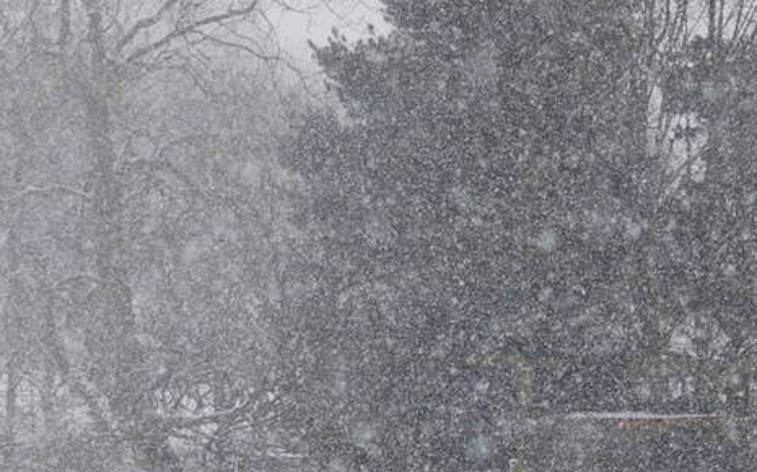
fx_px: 7608
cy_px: 507
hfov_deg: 5.7
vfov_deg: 3.5
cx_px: -265
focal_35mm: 369
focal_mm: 70
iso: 200
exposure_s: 1/500
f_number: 5.6
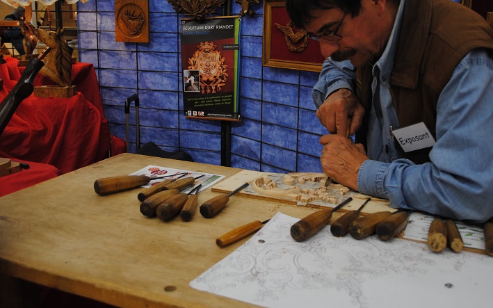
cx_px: 276
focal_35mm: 38
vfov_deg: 33.5
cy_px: 137
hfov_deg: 51.4
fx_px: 511
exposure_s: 1/30
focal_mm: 22
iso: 250
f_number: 4
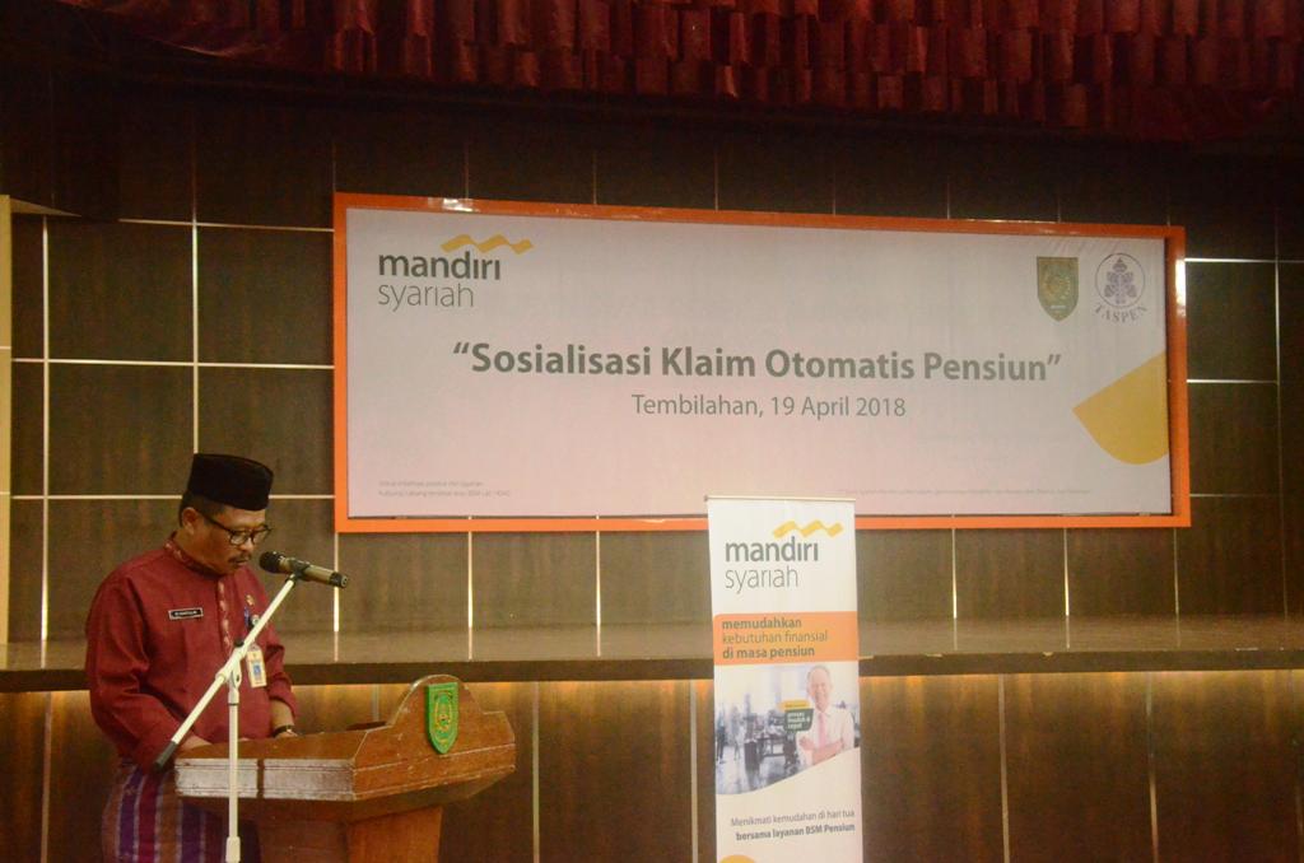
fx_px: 1898
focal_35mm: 52
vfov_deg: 25.6
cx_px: 652
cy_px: 432
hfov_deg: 37.9
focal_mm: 35
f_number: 4.5
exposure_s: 1/125
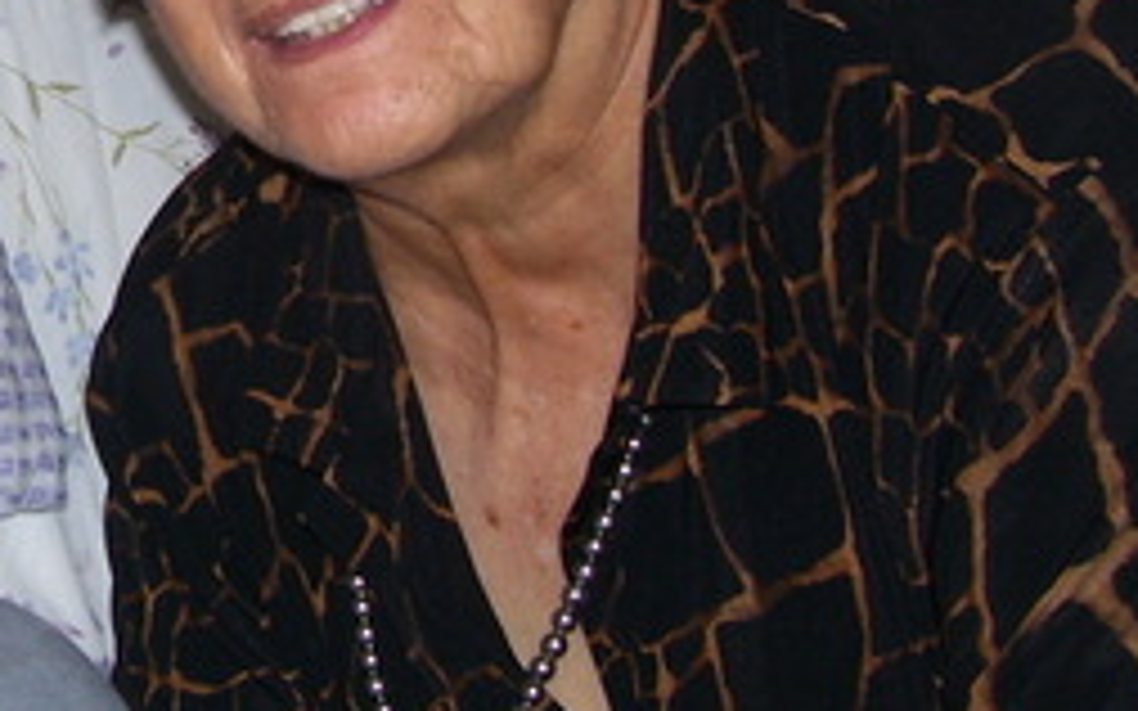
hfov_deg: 21.6
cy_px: -27
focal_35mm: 91
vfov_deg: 14.1
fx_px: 2822
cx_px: -117
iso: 80
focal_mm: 5.6
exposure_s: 1/60
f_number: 2.7
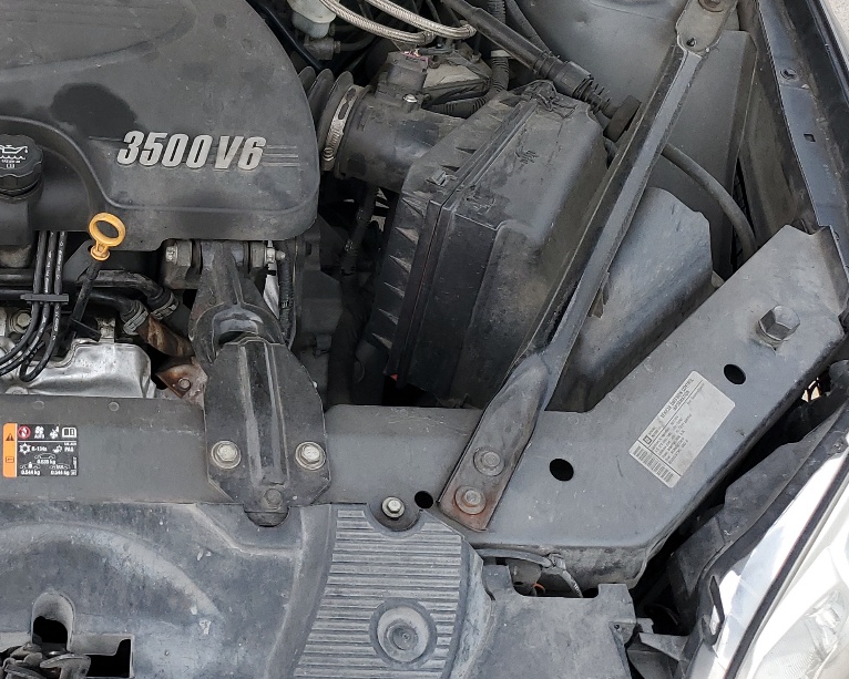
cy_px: 268
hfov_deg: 33.2
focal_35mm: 53
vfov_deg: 28.5
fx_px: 1332
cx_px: 61
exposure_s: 1/278
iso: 50
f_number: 1.5
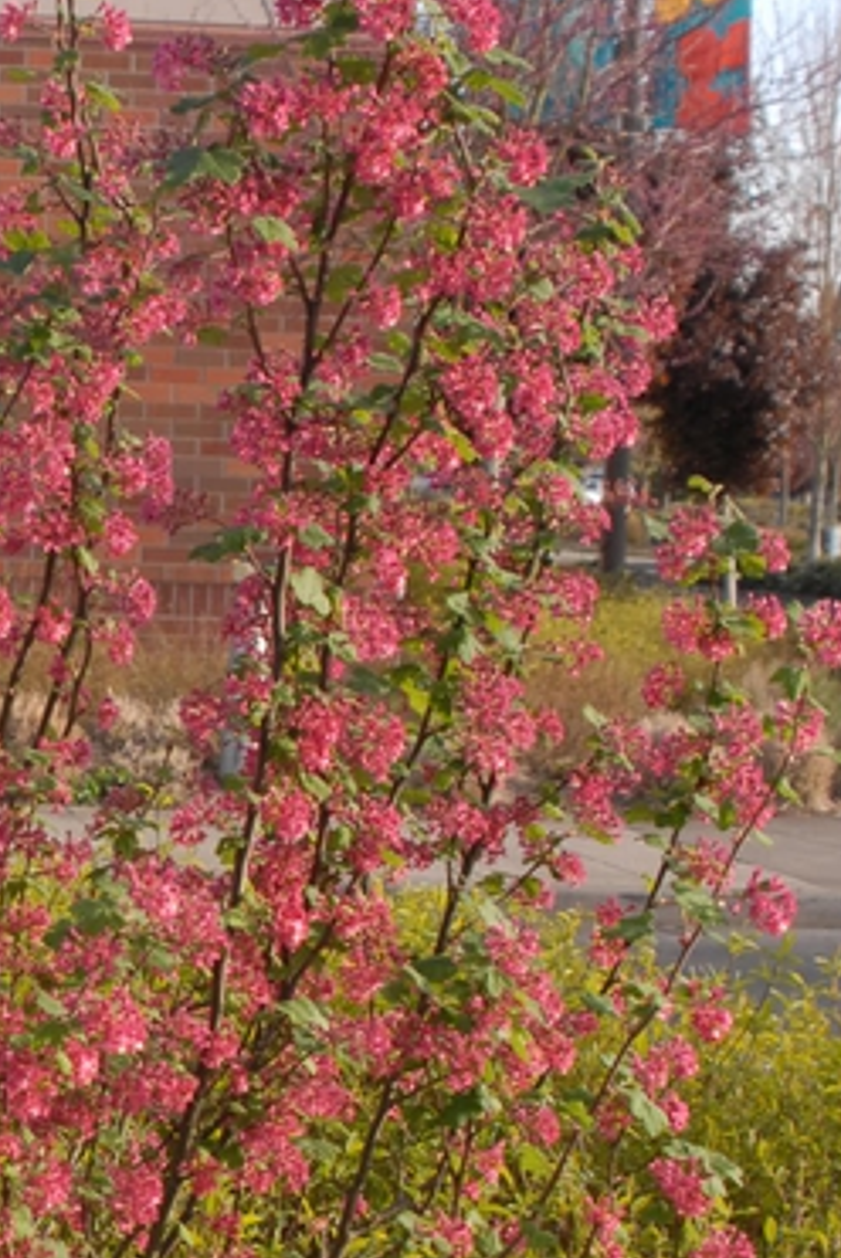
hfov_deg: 11.6
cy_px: 831
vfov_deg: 17.6
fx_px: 4057
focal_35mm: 116
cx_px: -151
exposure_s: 1/200
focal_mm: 28
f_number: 7.1
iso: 400
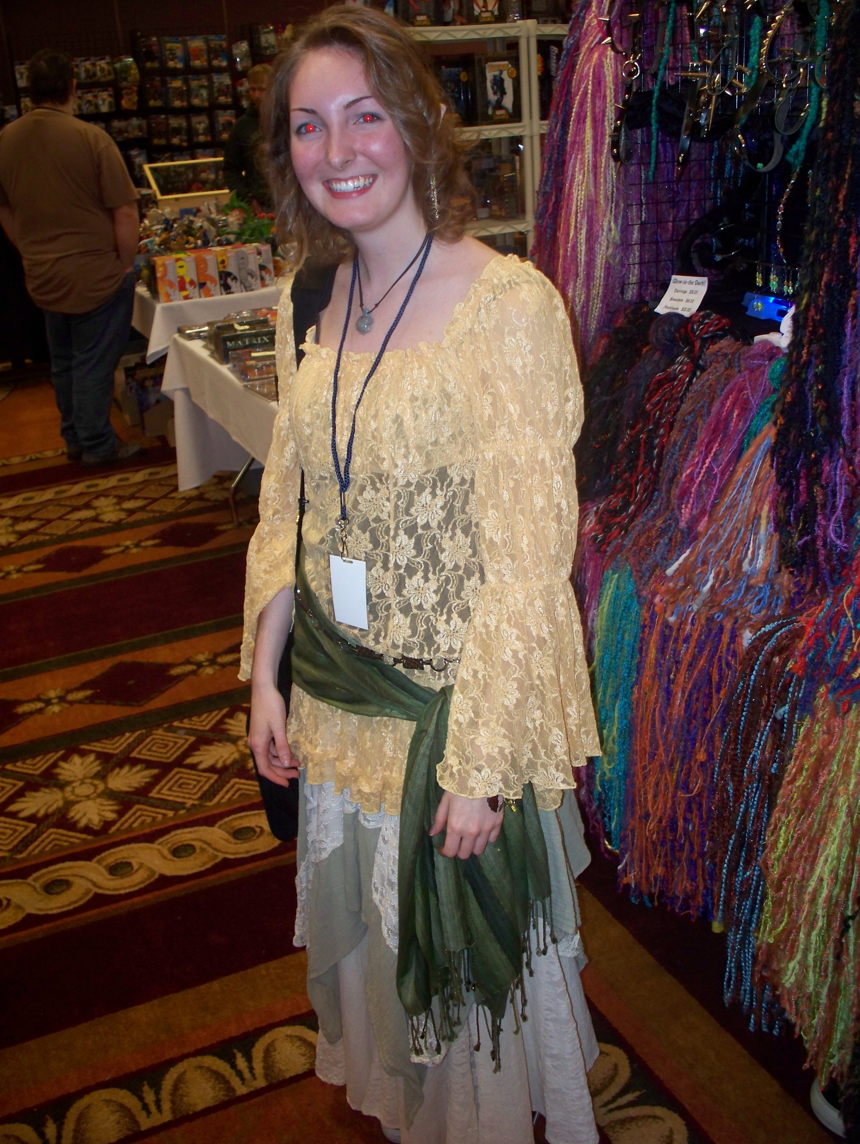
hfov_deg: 39.7
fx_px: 1191
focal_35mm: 36
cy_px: 572
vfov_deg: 51.3
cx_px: 430
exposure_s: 1/30
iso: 200
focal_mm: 7.54
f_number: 2.8
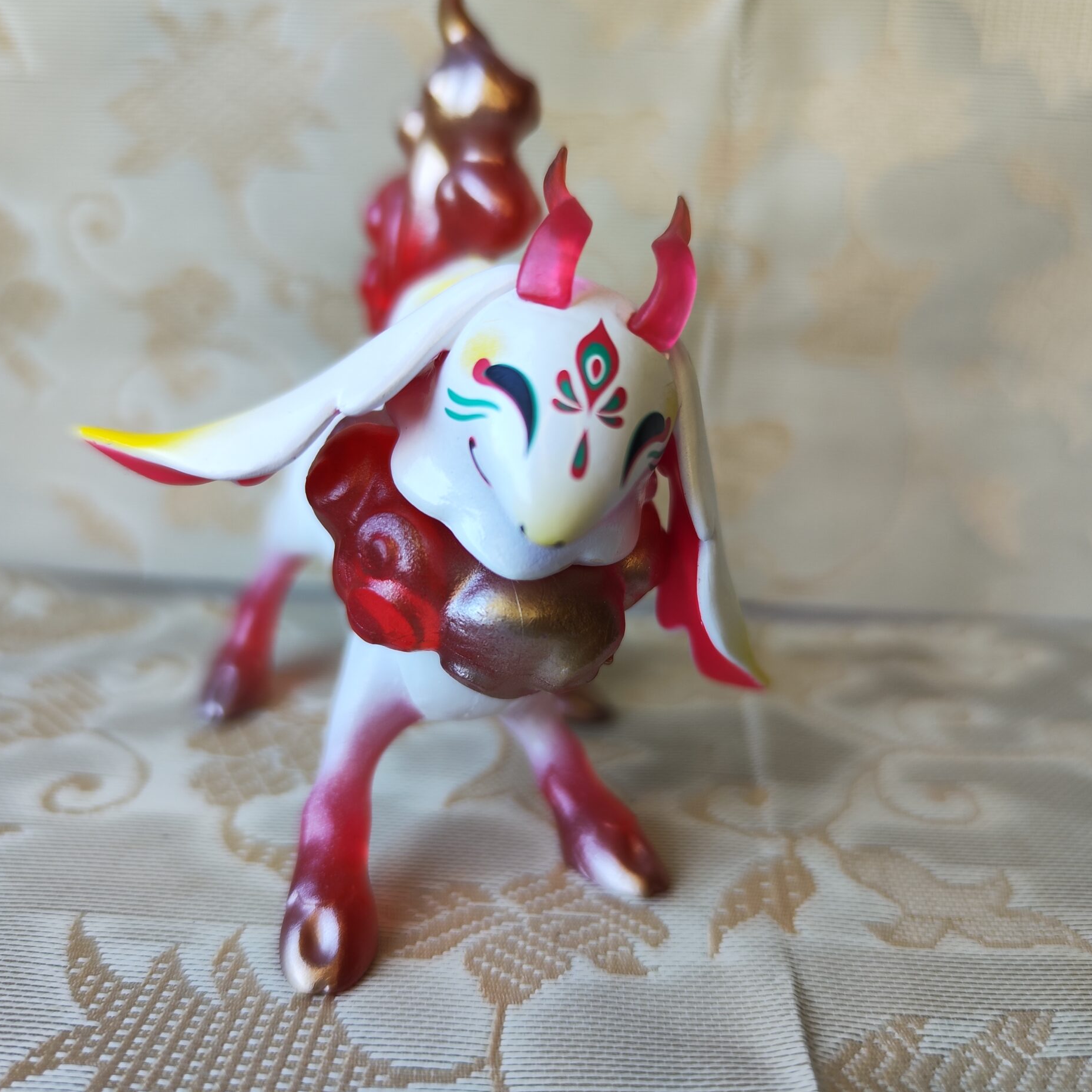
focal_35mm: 28
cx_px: 550
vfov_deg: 57.3
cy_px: 529
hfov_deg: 57.3
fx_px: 999
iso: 117
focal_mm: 7.01
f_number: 1.69
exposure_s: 1/100
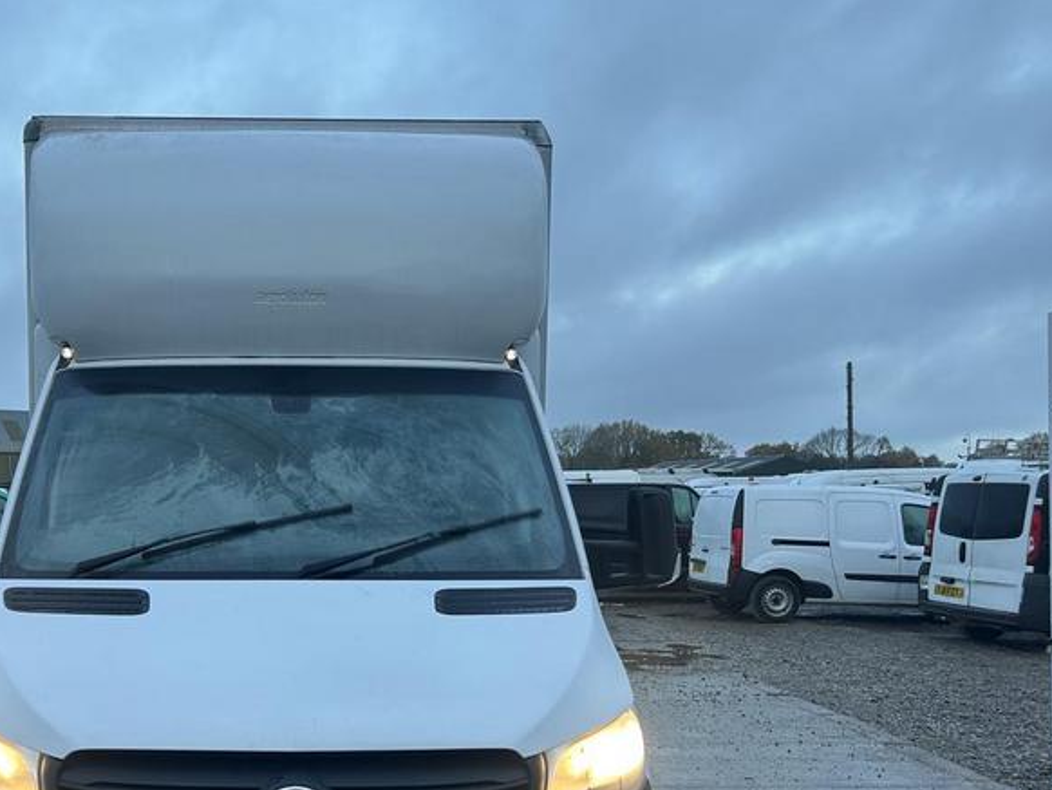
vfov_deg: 35.3
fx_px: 1216
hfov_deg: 45.7
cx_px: 311
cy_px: 573
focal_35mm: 40
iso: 32
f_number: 1.5
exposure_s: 1/100
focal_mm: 5.7
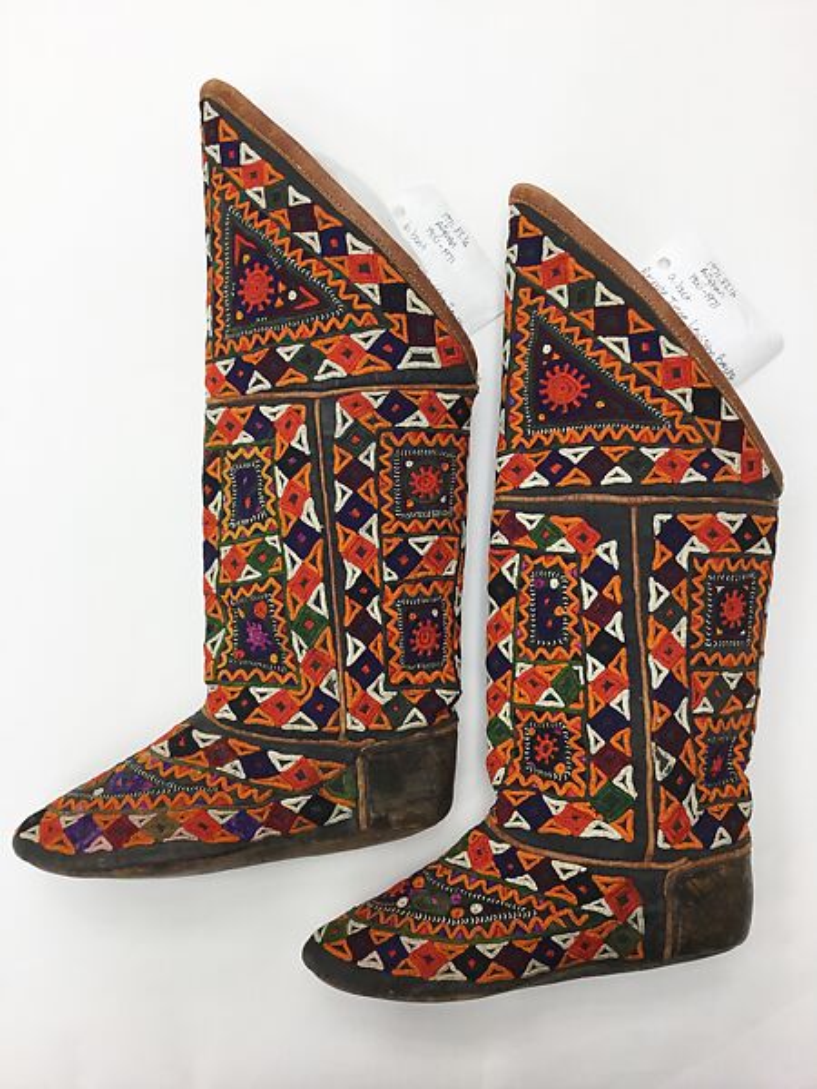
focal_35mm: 31
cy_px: 544
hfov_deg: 45.4
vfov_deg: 58.4
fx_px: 976
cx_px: 408
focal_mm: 3.3
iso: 25
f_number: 2.4
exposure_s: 1/30
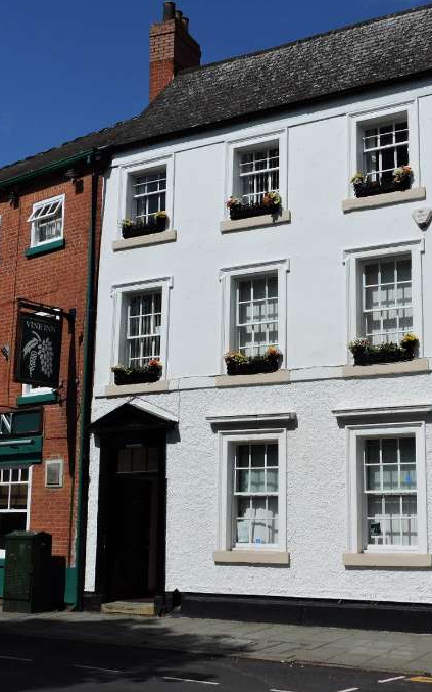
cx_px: 303
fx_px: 886
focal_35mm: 47
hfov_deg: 27.2
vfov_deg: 42.6
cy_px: 346
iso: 100
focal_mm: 5.9
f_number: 5.1
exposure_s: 1/1250
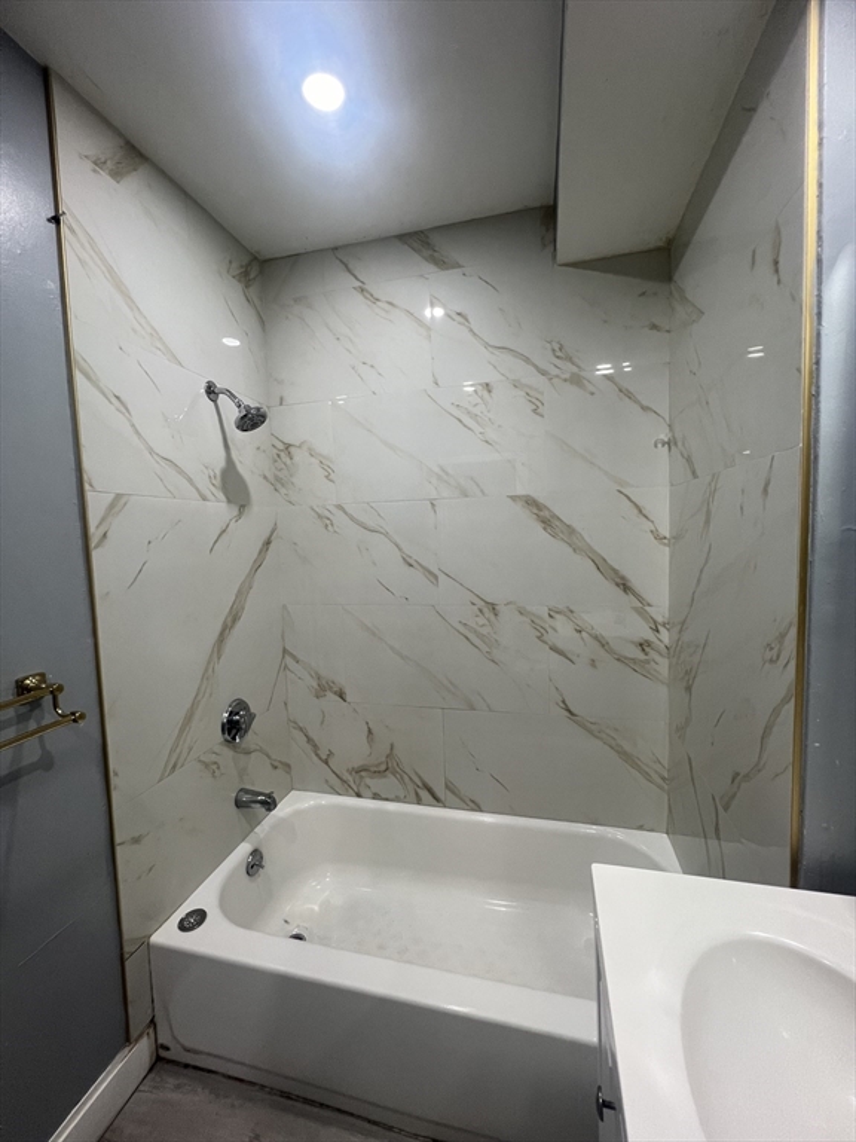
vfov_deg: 106.2
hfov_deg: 89.9
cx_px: 428
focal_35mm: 13
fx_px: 429
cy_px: 571
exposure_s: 1/120
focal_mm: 1.57
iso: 200
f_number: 1.8
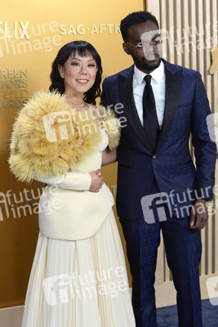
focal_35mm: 70
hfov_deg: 19.5
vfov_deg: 28.8
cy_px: 164
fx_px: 635
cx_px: 109
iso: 2500
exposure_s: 1/250
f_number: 5.6
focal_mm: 70
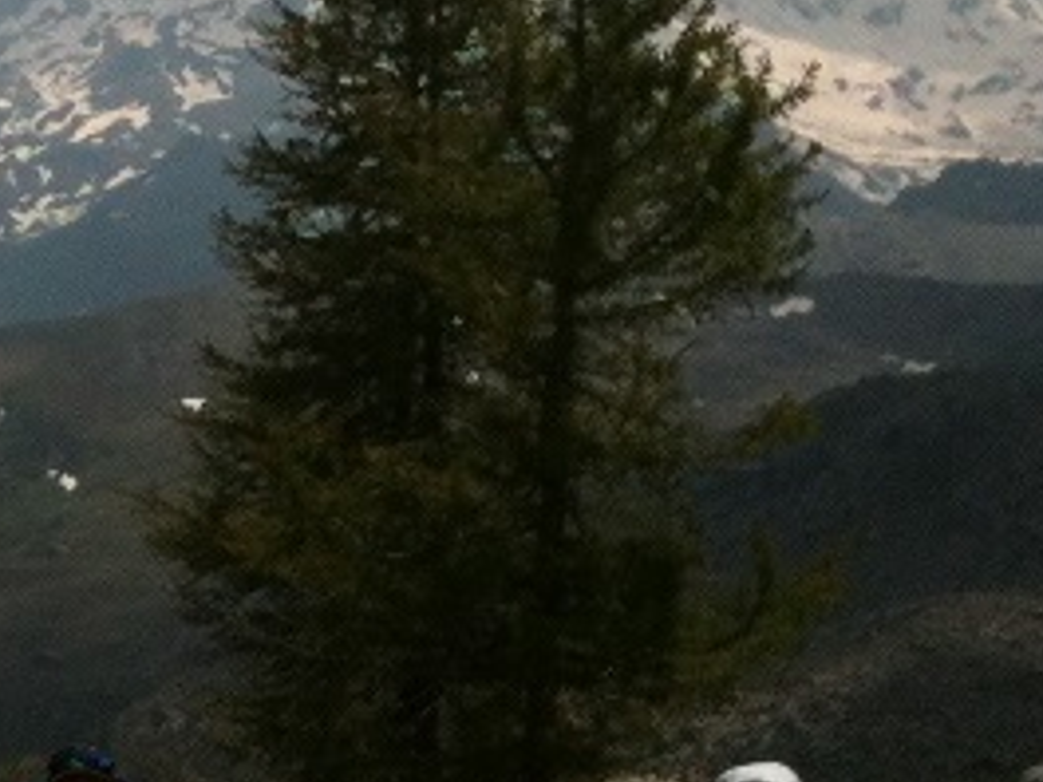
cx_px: -190
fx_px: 4098
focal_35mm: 136
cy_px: 363
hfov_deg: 14.1
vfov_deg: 10.9
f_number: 2.8
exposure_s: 1/2990
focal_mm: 3.85
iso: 64
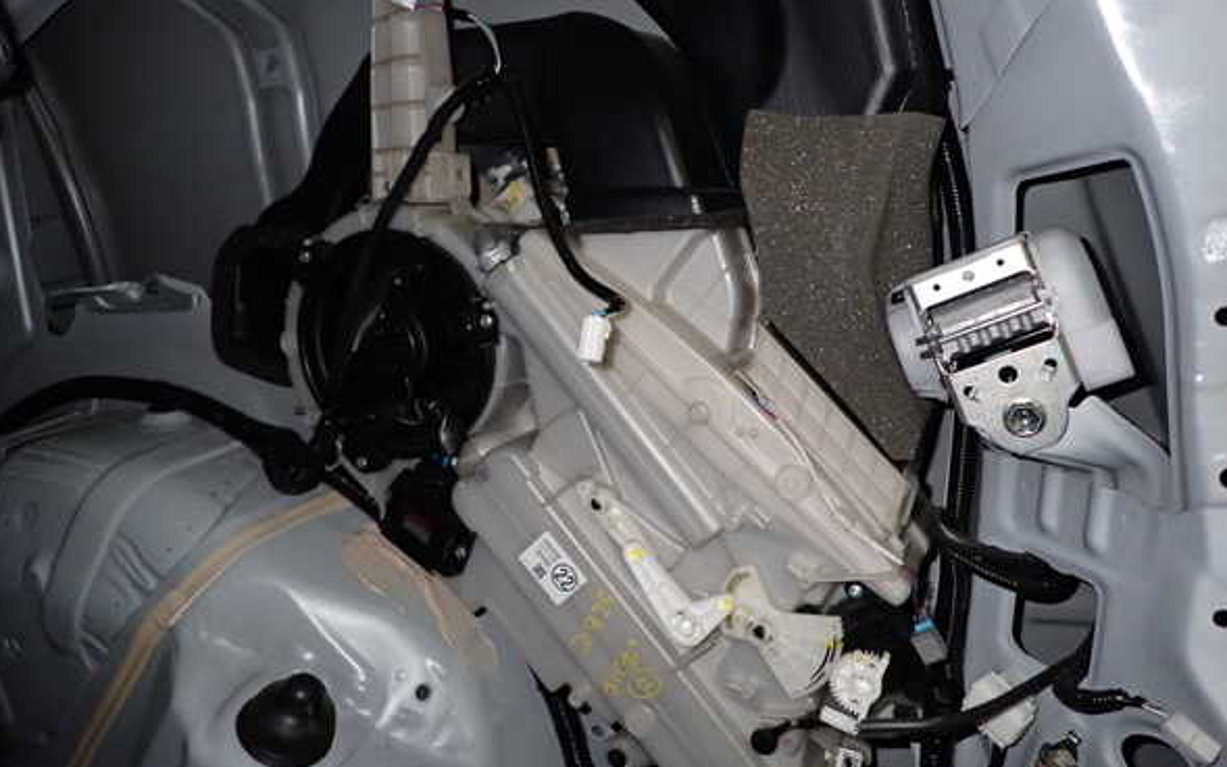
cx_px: 617
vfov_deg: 46.0
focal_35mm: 27
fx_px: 903
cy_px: 400
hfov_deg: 68.4
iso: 250
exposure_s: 1/30
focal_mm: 4.5
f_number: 5.6
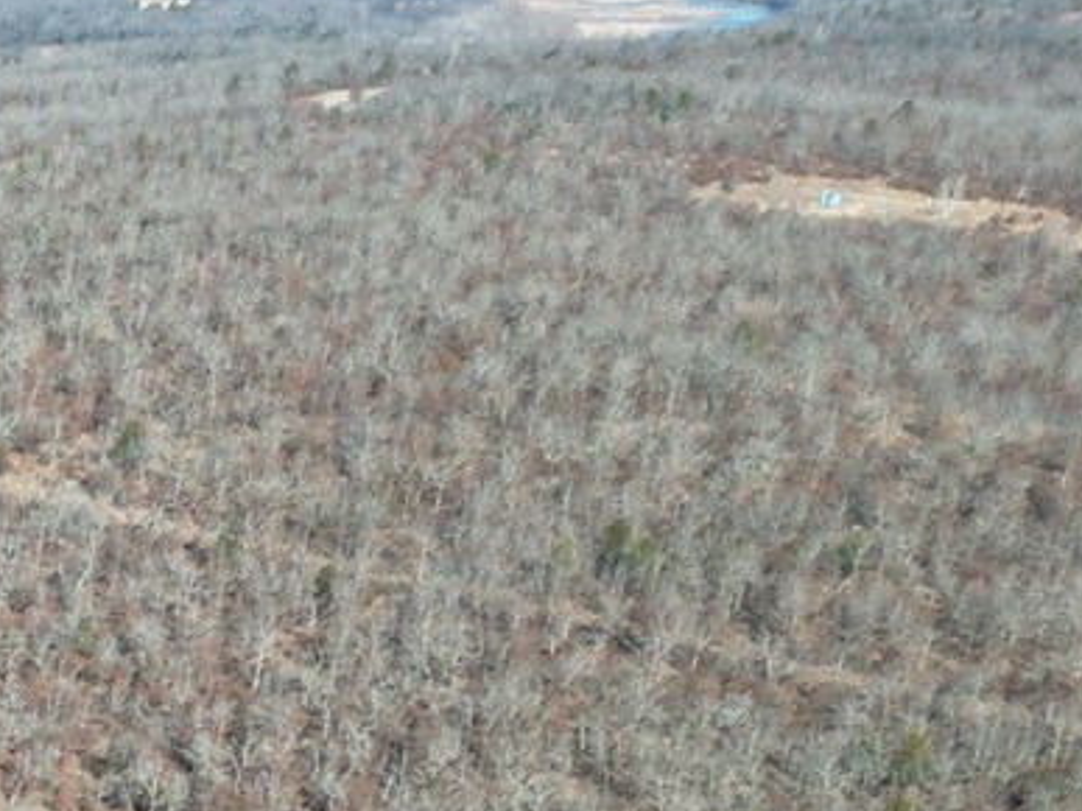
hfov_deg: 13.5
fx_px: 3718
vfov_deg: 11.1
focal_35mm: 119
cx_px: -1261
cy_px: 1734
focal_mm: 6.72
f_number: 1.7
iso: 100
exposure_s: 1/1500
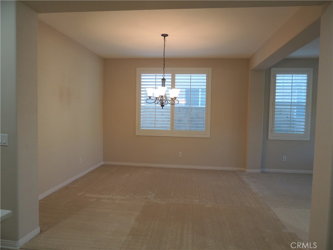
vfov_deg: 56.8
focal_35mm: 24
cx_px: 166
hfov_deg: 71.6
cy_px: 125
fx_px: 231
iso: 220
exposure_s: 1/30
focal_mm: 4.3
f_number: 3
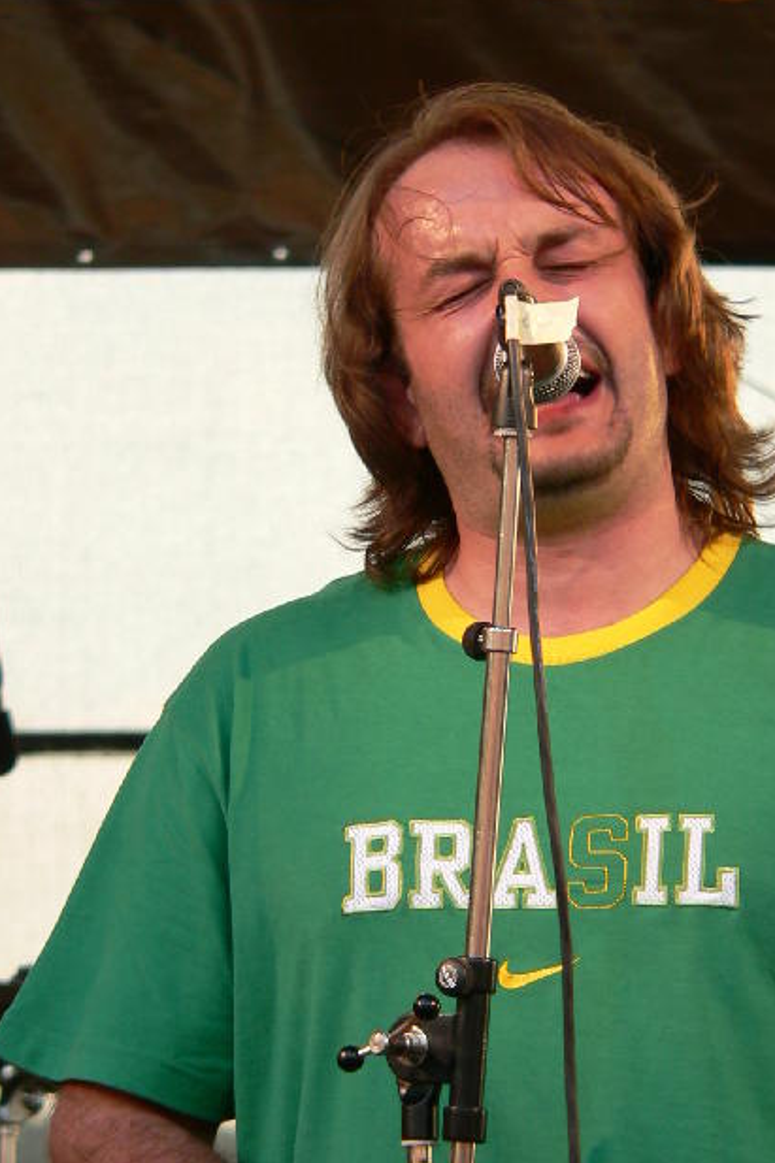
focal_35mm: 302
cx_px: 500
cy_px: 682
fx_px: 9757
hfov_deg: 4.5
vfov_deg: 6.8
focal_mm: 37.3
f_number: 2.8
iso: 100
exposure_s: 1/100
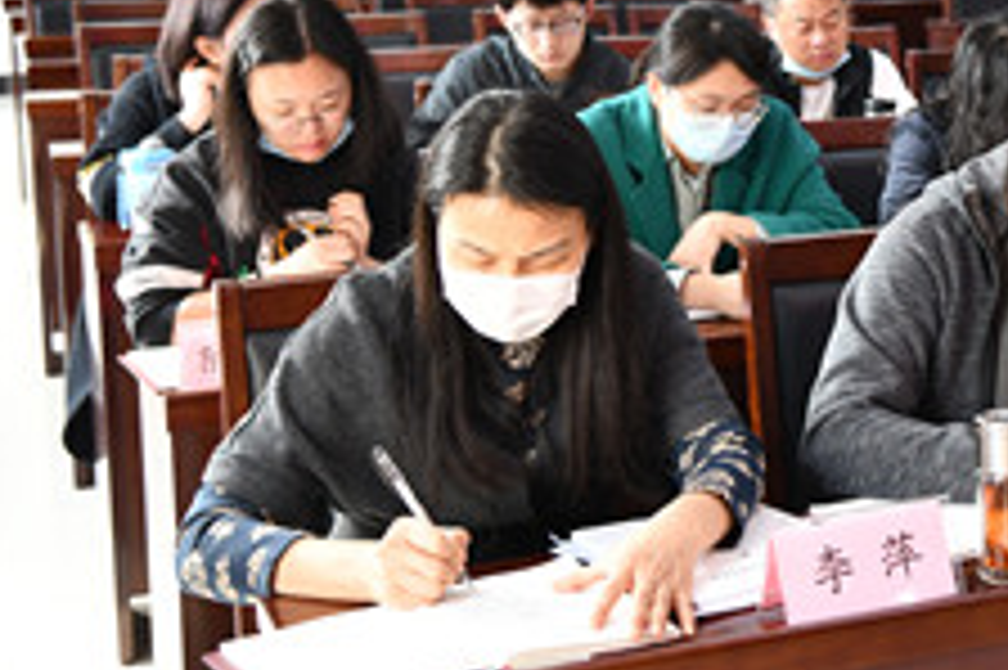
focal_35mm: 85
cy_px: 137
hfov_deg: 22.6
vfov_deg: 15.9
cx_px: 1102
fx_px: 2378
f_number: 4.5
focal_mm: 38
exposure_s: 1/80
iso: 1000
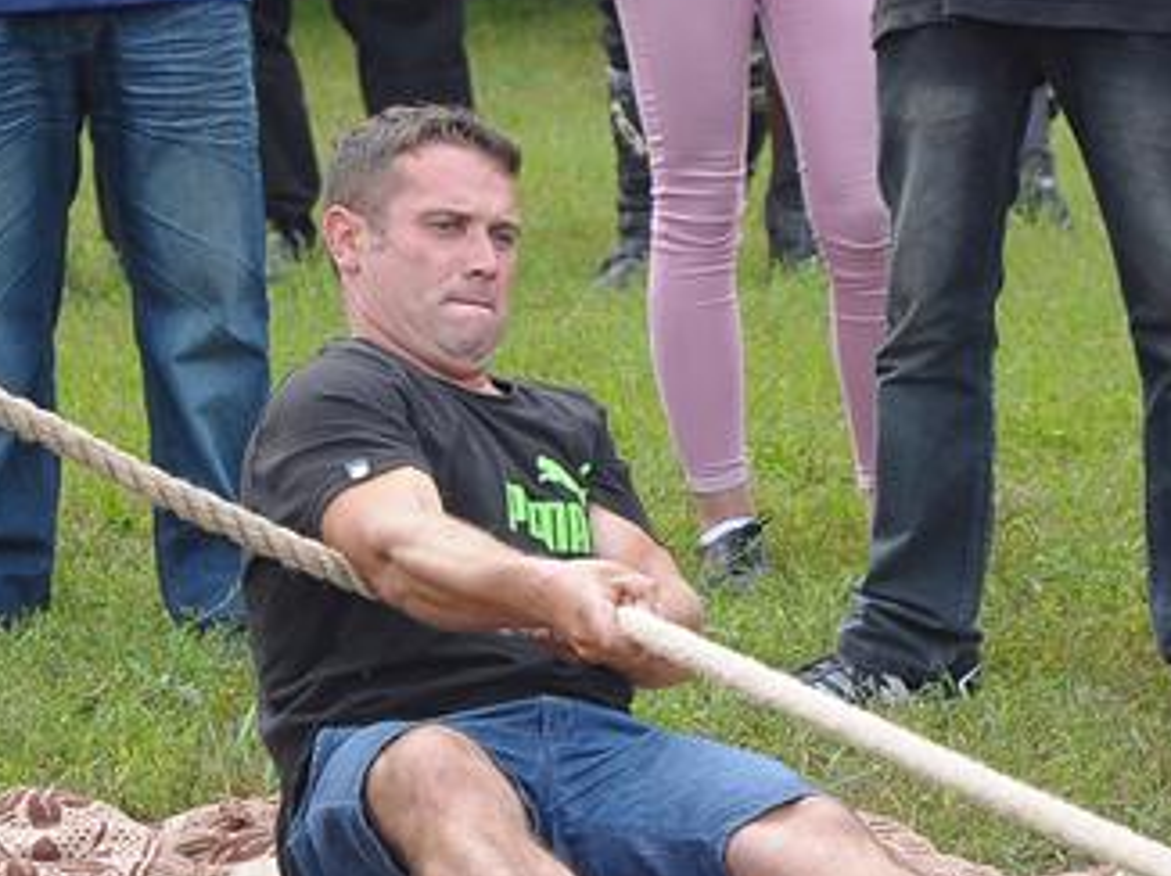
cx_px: 643
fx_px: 8890
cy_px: 555
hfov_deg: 7.5
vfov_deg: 5.6
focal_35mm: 263
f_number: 4.5
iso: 400
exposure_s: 1/160
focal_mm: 70
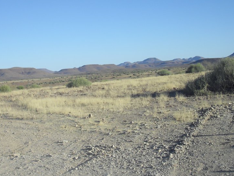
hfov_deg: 35.6
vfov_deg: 27.0
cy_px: 71
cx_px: 111
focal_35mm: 54
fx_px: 365
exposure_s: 1/200
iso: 100
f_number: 8
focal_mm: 6.2
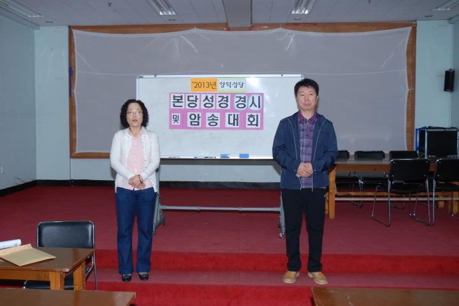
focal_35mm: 38
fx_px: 478
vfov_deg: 35.5
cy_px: 153
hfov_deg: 51.3
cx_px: 230
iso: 200
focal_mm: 25
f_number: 5.6
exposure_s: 1/60
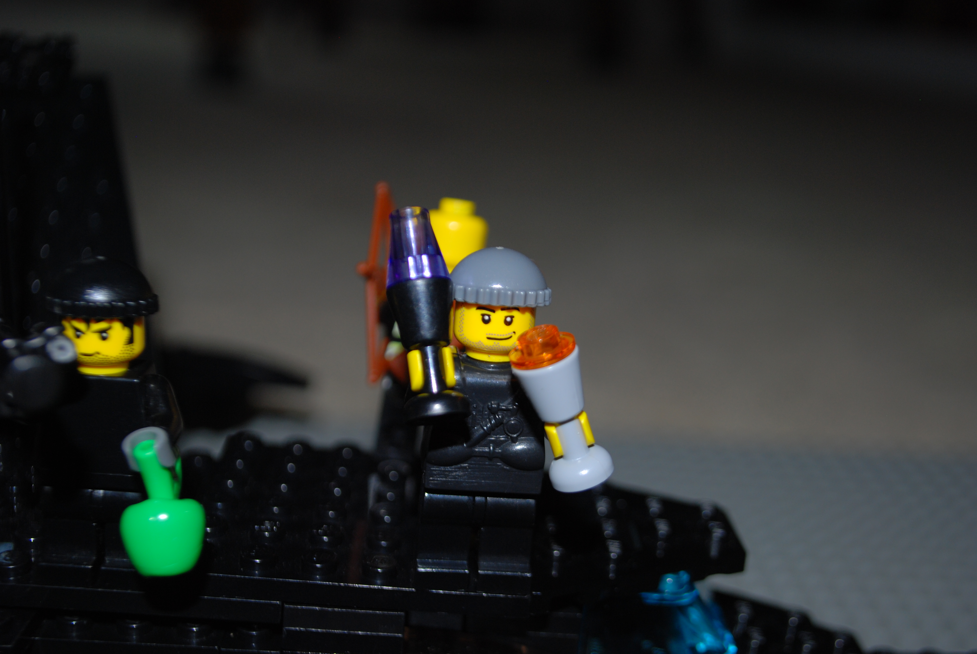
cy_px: 327
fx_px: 1304
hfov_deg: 41.1
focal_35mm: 48
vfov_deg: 28.2
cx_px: 488
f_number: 4.8
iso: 200
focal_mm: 32
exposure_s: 1/60
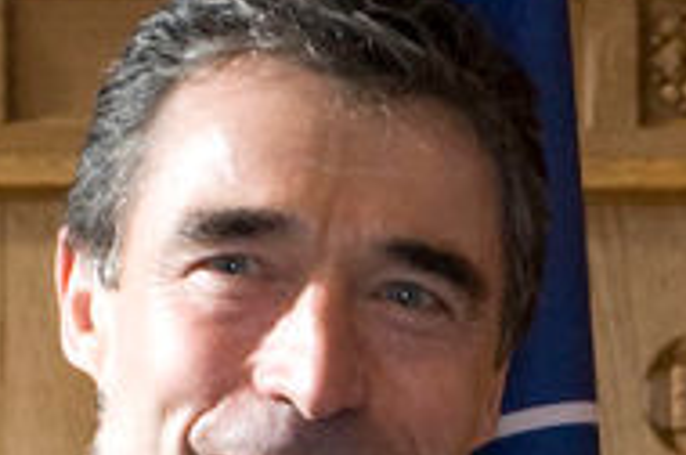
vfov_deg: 1.5
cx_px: 1282
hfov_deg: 2.3
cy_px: 1282
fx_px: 17311
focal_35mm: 910
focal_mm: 135
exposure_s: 1/100
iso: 1600
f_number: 5
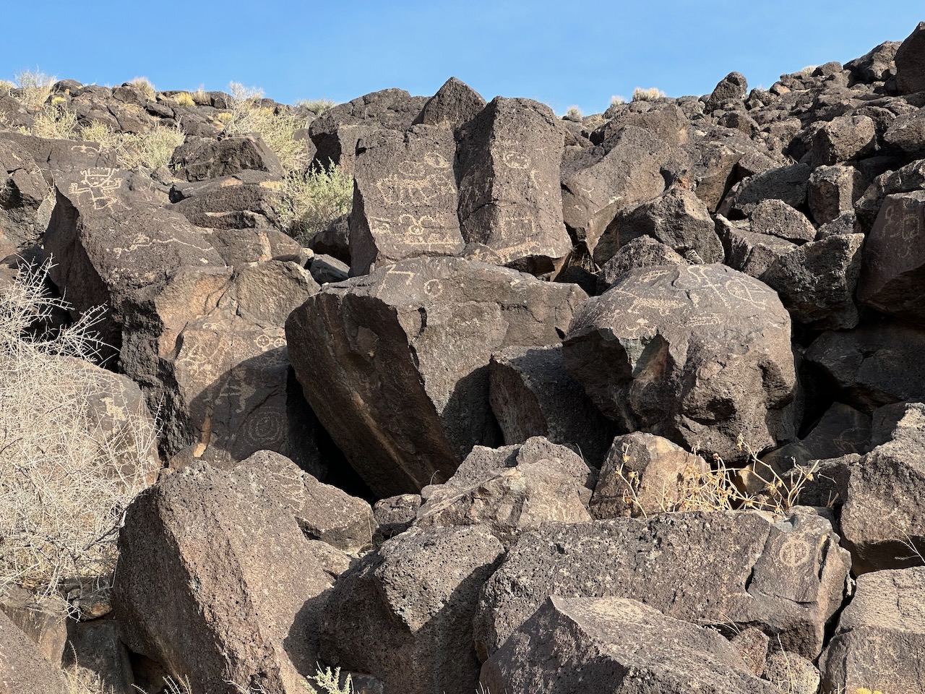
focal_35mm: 77
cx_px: 462
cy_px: 347
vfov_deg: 19.1
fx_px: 2058
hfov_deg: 25.3
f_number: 2.8
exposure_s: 1/384
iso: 32
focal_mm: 9
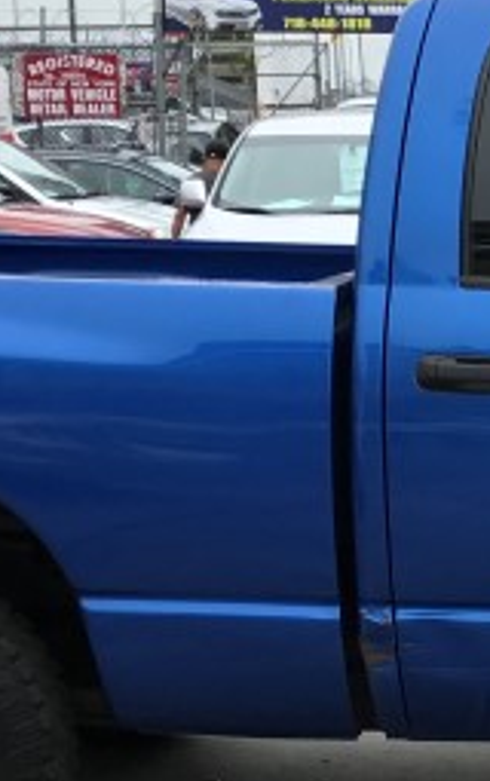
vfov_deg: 17.5
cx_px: 677
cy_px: 515
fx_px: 2535
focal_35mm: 119
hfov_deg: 10.7
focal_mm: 3.99
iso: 20
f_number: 1.8
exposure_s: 1/912
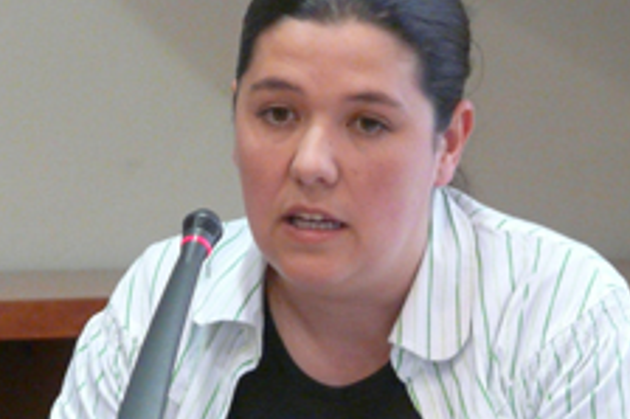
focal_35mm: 705
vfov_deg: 1.9
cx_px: 238
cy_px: 336
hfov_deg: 2.9
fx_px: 12328
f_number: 3.6
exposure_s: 1/25
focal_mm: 45.9
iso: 400
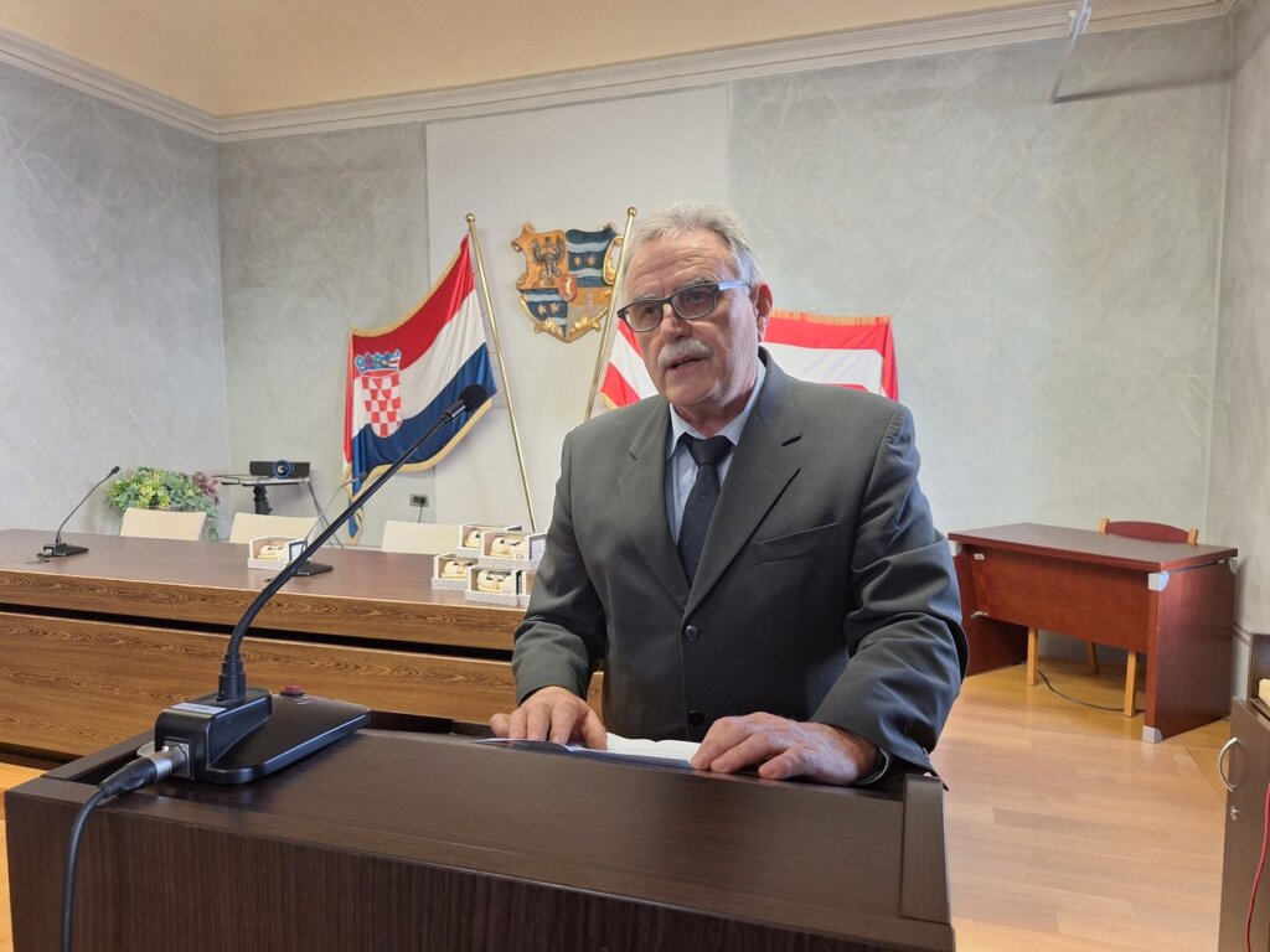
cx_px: 635
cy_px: 476
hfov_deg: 73.9
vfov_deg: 58.9
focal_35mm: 23
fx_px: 844
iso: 200
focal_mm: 5.54
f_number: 1.8
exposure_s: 1/50
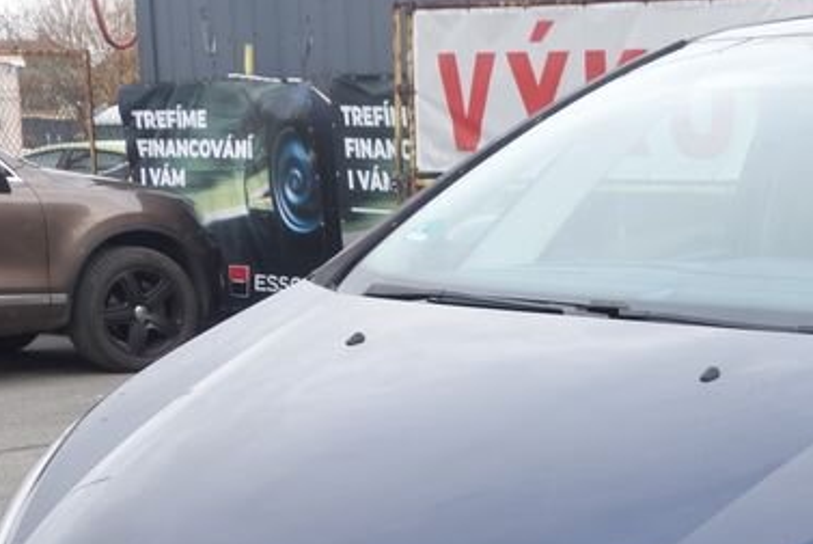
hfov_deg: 25.3
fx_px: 1718
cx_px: 815
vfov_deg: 17.4
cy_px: 580
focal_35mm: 76
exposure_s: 1/100
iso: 125
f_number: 4.5
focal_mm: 10.4
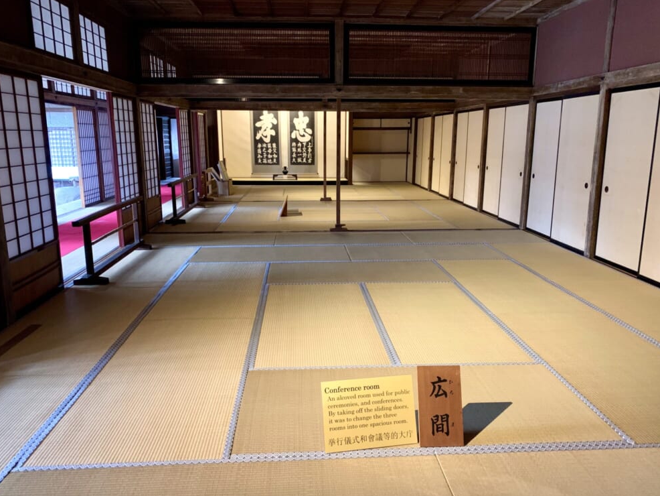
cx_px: 336
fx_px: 515
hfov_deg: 65.3
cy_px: 253
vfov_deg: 51.4
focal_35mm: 27
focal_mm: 4.25
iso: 400
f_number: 1.8
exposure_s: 1/30
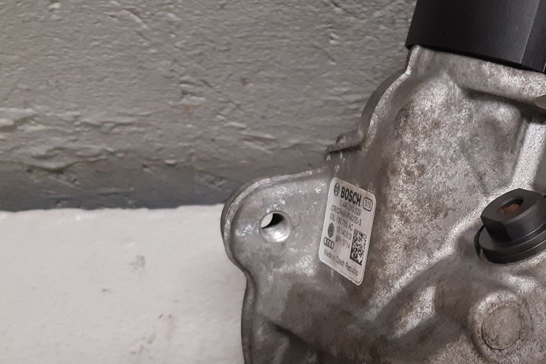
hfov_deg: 34.2
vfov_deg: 24.1
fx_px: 849
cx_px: 464
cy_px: 239
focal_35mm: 56
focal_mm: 3.93
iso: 250
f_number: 1.7
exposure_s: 1/50
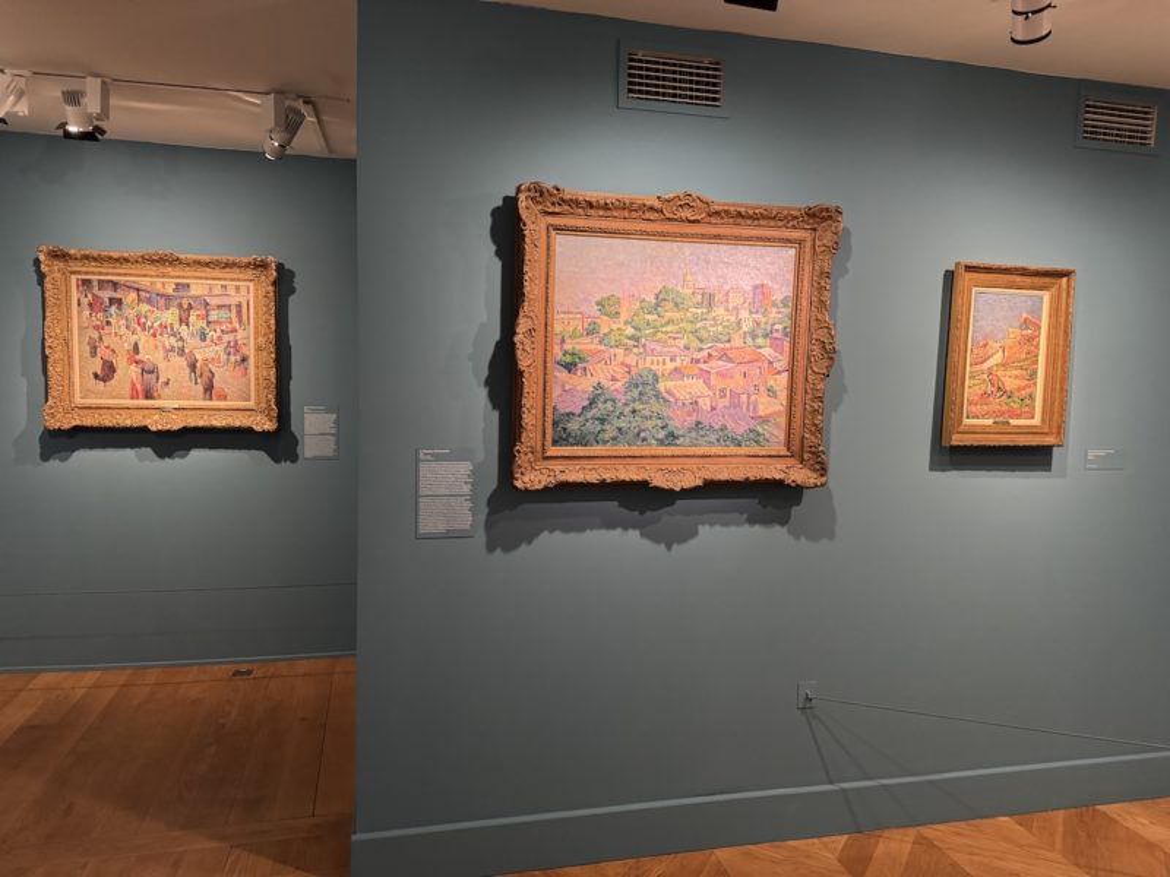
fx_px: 811
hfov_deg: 71.6
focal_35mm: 24
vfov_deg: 56.8
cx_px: 585
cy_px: 438
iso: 640
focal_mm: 6.76
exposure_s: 1/50
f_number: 1.78
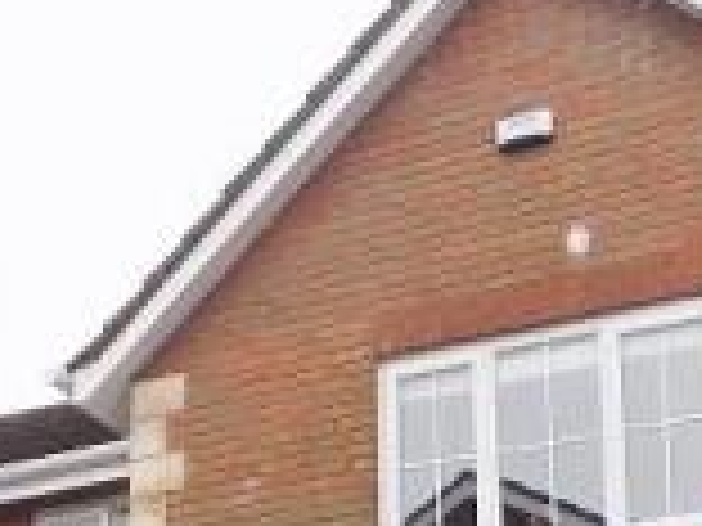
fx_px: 1744
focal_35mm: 86
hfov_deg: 22.4
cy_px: 811
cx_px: 133
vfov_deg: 15.7
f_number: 3.1
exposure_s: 1/160
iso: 80
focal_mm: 4
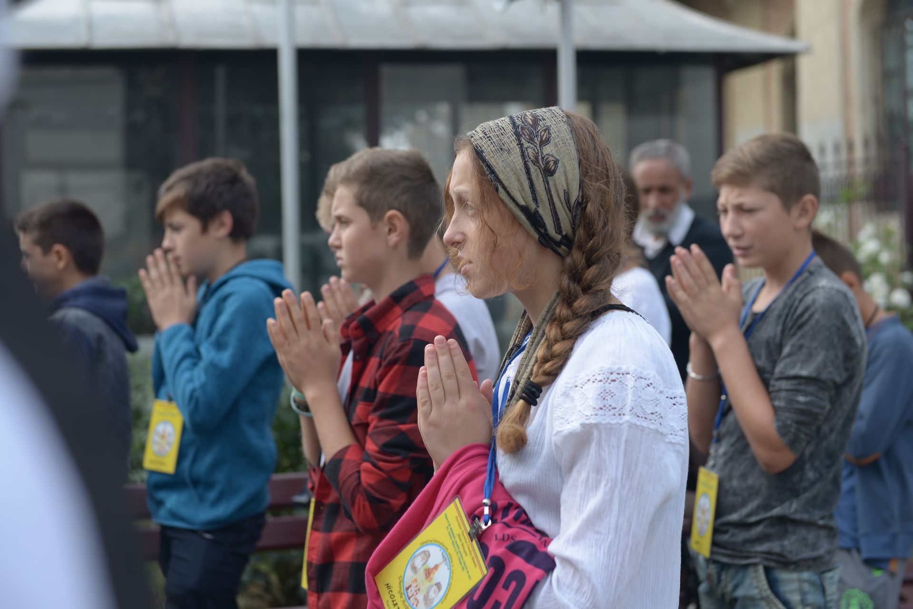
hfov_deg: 28.8
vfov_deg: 19.5
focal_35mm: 70
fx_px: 1776
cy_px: 304
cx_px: 456
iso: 100
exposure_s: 1/250
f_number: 4
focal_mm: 70
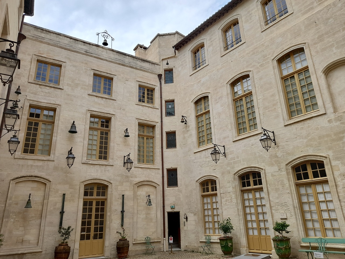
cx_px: 172
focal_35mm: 25
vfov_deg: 54.9
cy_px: 130
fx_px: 249
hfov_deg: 69.4
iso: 20
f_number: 2
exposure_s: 1/425
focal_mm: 4.6
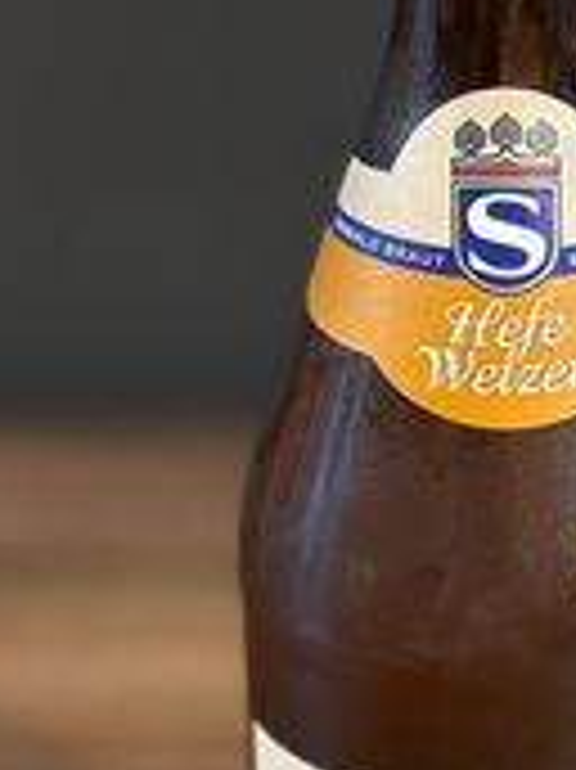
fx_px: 2666
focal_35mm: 120
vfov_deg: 16.3
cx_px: 522
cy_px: 597
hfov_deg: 12.2
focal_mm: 6.86
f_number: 1.78
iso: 640
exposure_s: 1/25
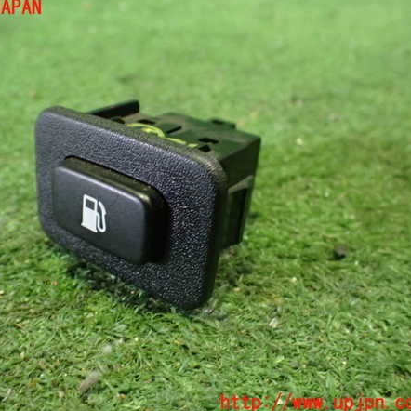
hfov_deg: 45.6
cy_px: 206
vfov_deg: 46.0
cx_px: 152
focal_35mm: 36
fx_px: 484
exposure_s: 1/30
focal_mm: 5.4
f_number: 2.3
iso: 1000
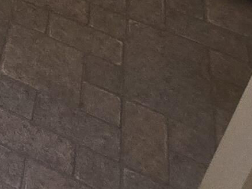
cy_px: -322
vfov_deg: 11.8
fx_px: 648
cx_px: -322
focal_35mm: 89
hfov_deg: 15.1
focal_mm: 2.2
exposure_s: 1/60
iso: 80
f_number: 2.2
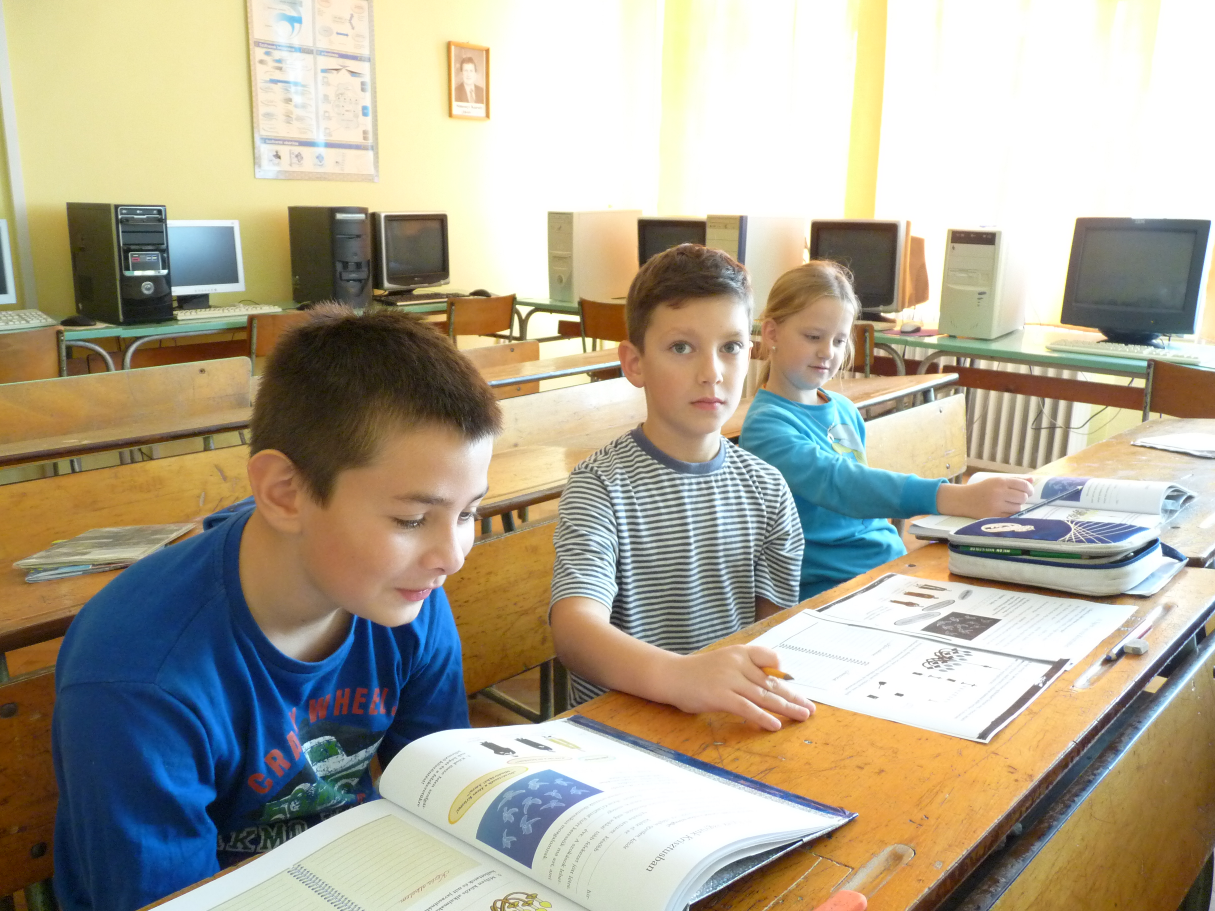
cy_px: 456
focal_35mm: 27
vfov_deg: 51.4
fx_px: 948
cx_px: 608
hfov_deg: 65.3
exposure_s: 1/25
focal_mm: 4.8
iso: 400
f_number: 2.8
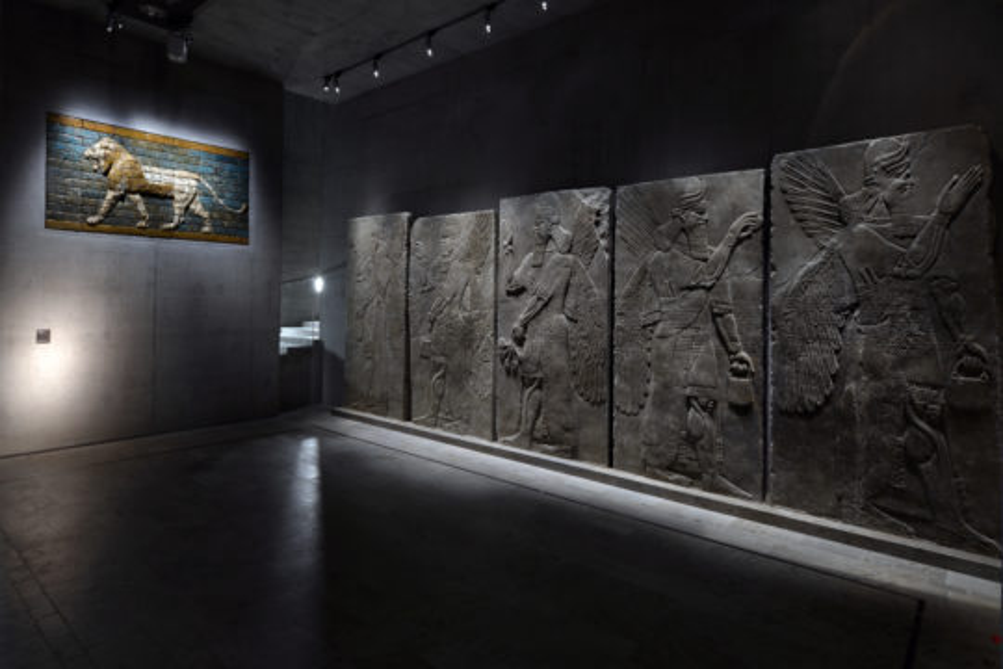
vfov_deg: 61.9
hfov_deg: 84.0
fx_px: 557
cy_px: 334
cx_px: 502
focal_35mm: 20
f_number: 20
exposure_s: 5
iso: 100
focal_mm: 20
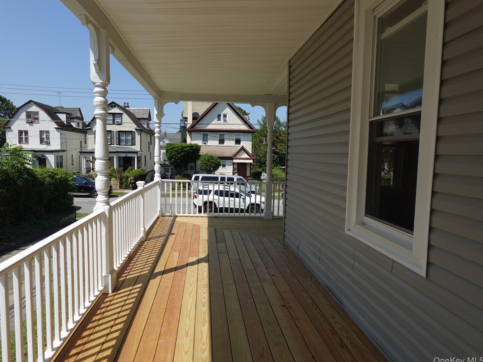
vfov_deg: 61.1
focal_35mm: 22
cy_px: 183
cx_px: 212
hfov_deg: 76.1
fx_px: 307
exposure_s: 1/4000
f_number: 2
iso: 125
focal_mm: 7.6
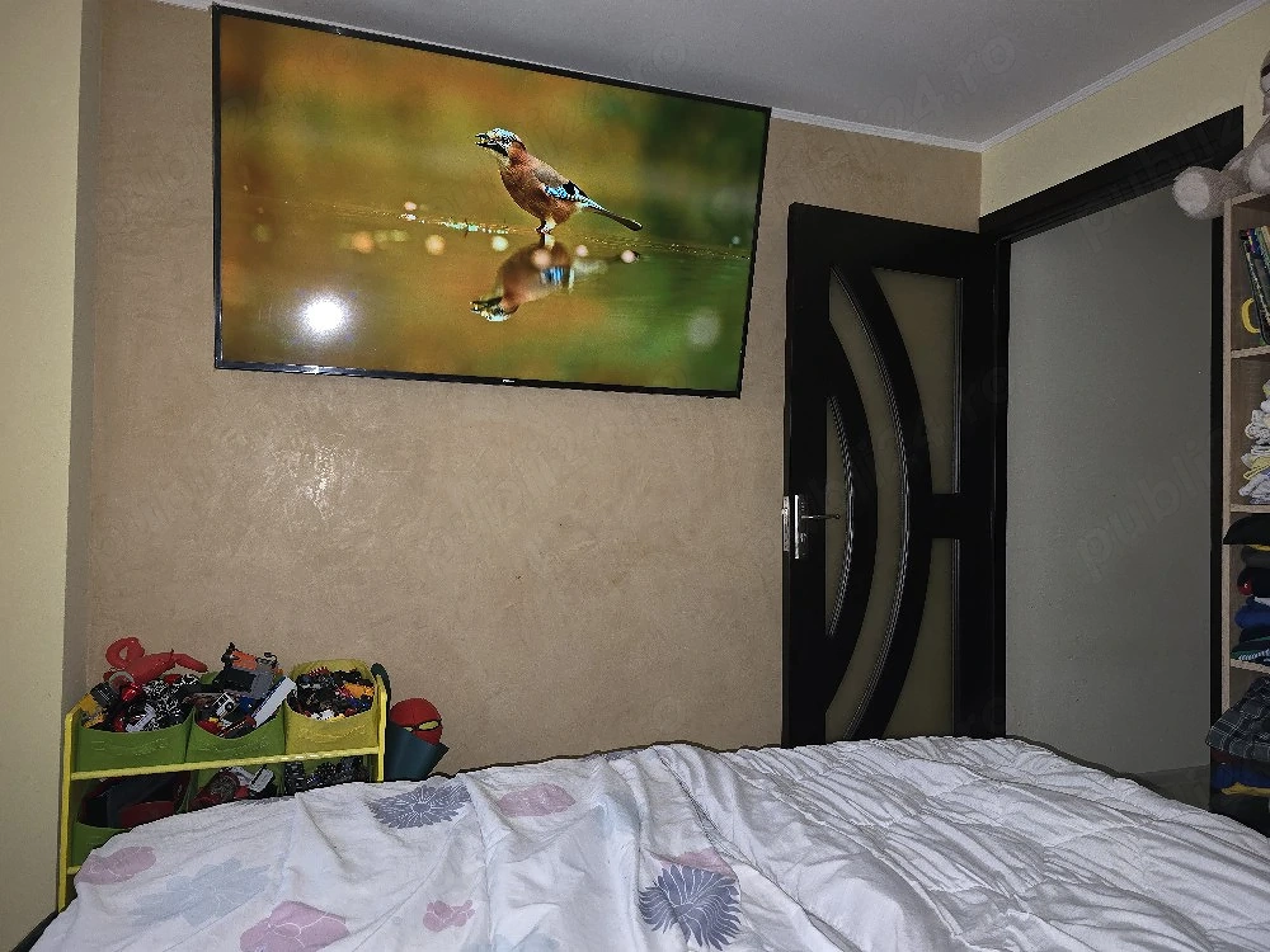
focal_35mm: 23
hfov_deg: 73.9
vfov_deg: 58.9
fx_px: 844
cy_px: 476
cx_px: 635
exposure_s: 1/12
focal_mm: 6.3
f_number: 1.7
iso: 125
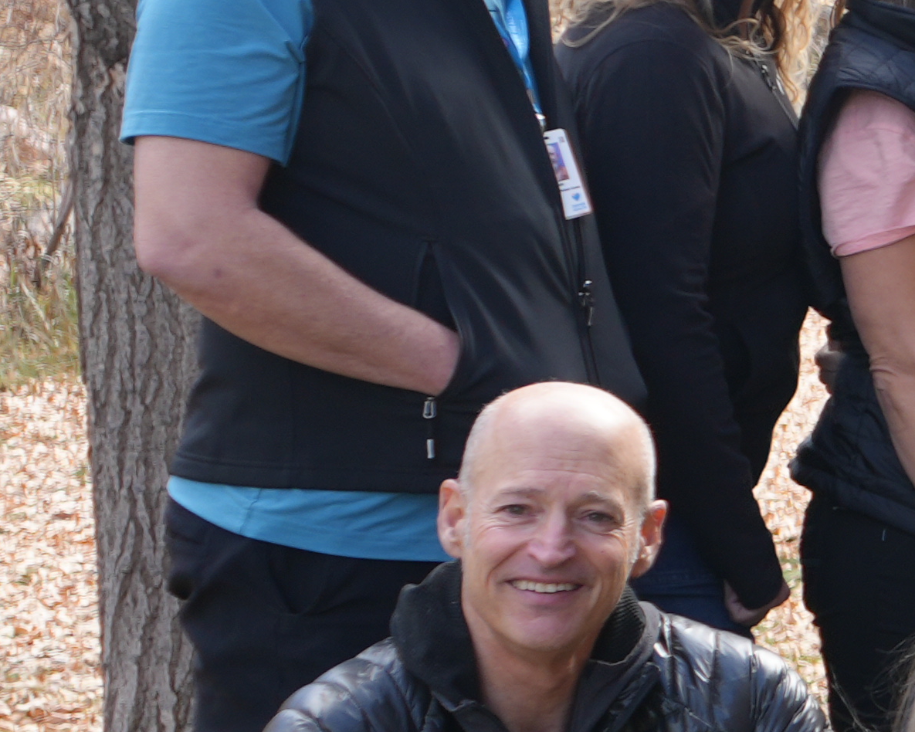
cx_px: 2290
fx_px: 4360
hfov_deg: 10.2
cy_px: 54
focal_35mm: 161
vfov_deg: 9.5
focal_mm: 29
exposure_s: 1/160
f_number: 4
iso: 160
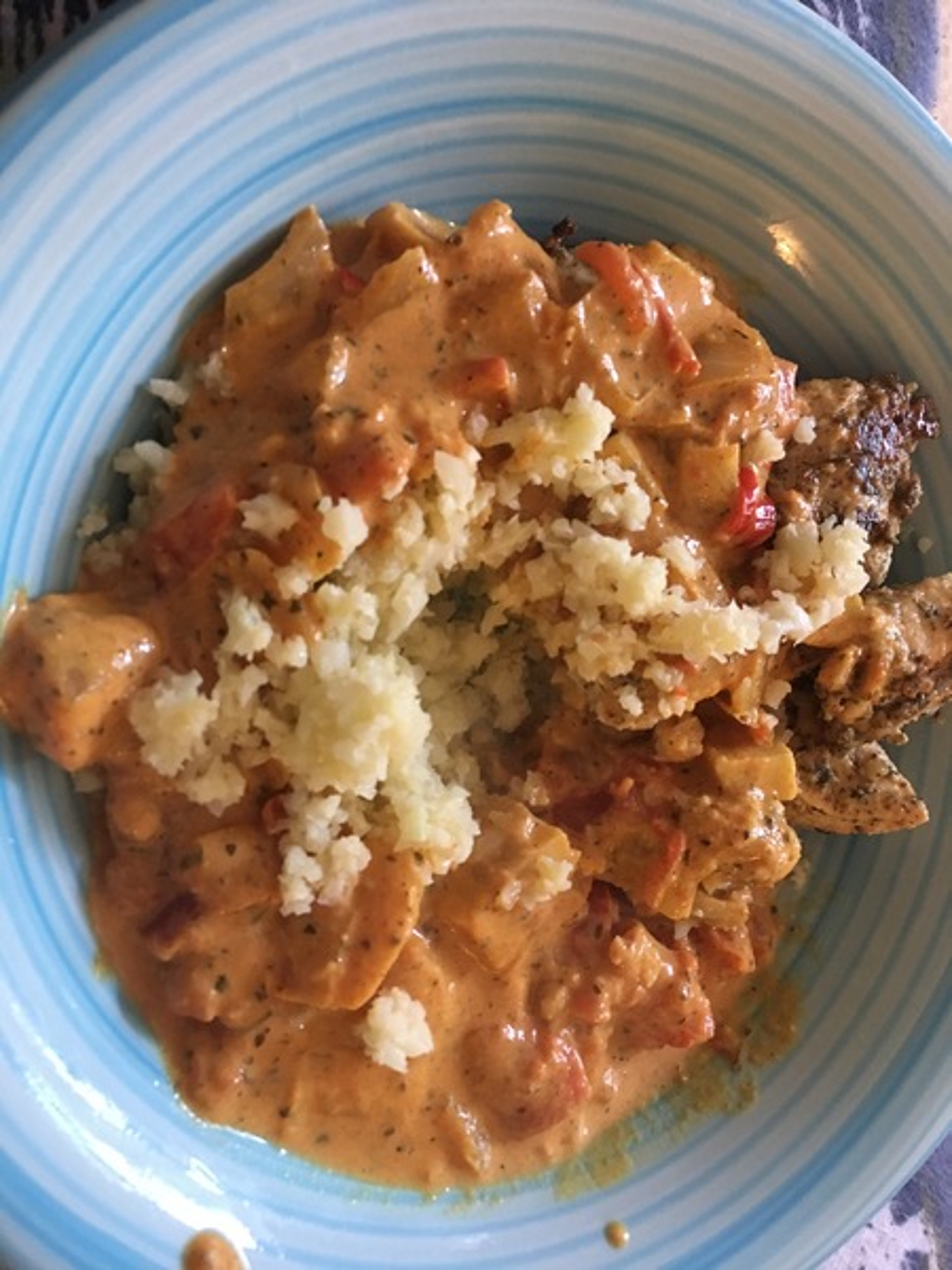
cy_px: 635
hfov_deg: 48.2
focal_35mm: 29
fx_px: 1063
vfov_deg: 61.7
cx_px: 476
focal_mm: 4.15
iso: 200
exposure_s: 1/20
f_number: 2.2
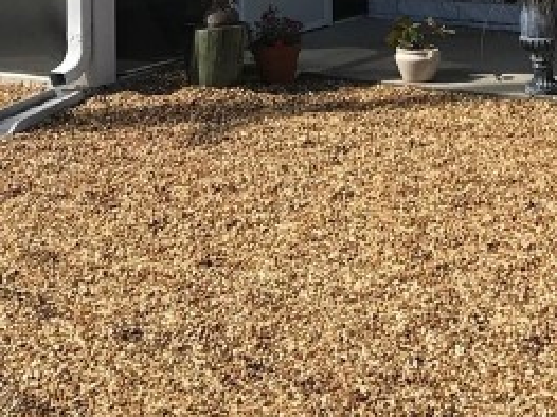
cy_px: -290
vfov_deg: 12.6
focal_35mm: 109
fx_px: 1753
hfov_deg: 18.0
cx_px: 303
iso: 20
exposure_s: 1/2994
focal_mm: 3.99
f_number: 1.8
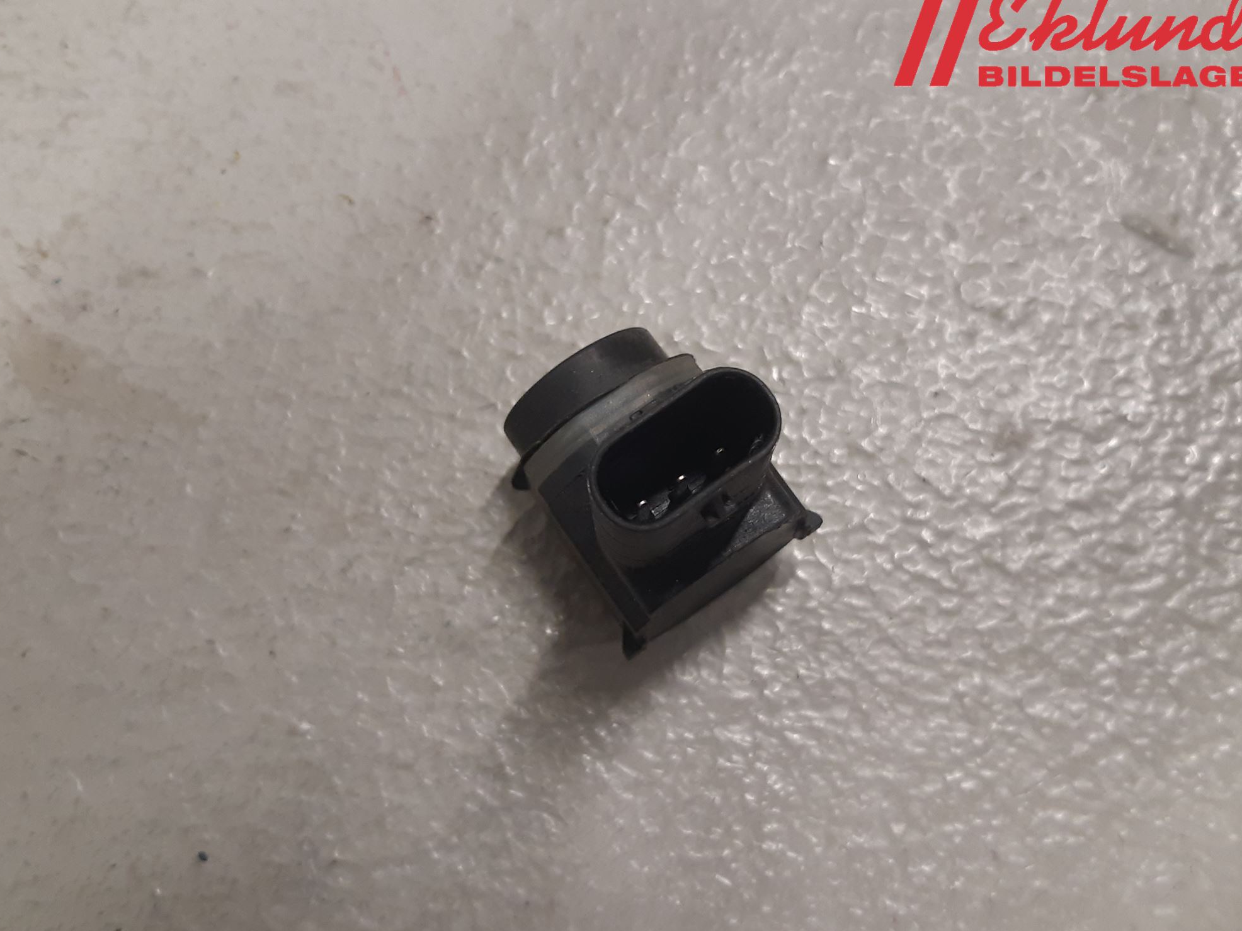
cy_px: 463
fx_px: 969
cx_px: 635
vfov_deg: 51.4
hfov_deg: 65.3
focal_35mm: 27
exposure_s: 1/50
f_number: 1.7
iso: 125
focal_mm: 3.93
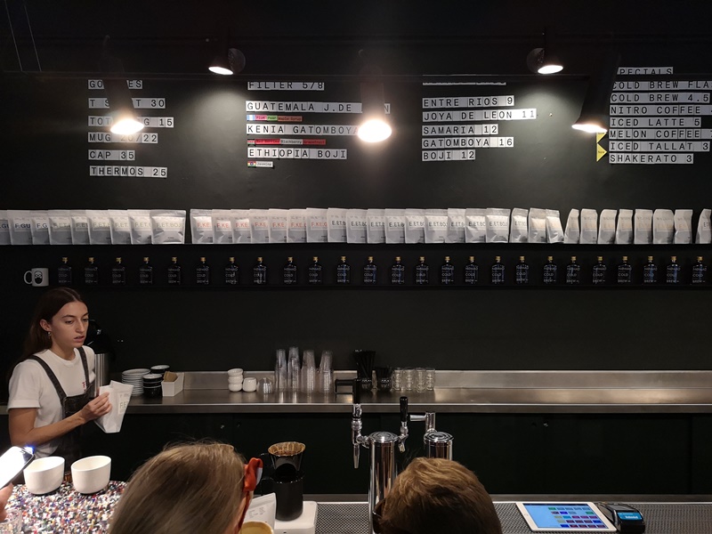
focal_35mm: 27
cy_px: 267
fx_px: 555
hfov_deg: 65.3
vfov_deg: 51.4
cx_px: 356
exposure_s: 1/50
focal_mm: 3.95
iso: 640
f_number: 1.8
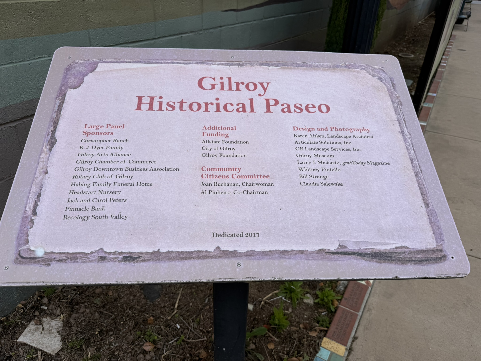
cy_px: 180
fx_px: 333
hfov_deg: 71.6
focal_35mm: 24
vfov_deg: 56.8
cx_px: 240
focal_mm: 6.76
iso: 80
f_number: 1.78
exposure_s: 1/5319
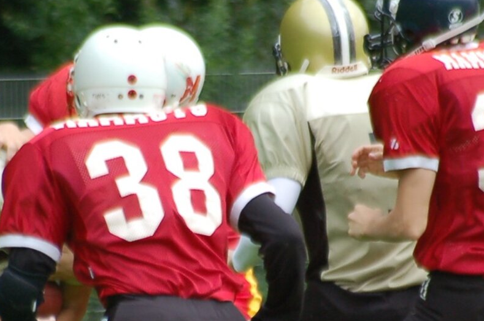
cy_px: 333
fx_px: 16842
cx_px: 247
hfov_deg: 1.6
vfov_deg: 1.1
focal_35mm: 1255
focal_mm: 300
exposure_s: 1/640
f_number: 5.6
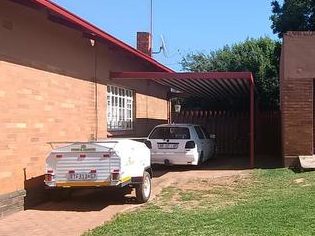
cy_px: 121
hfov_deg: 40.6
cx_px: 282
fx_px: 391
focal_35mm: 43
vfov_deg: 33.6
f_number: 2.2
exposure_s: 1/762
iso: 101
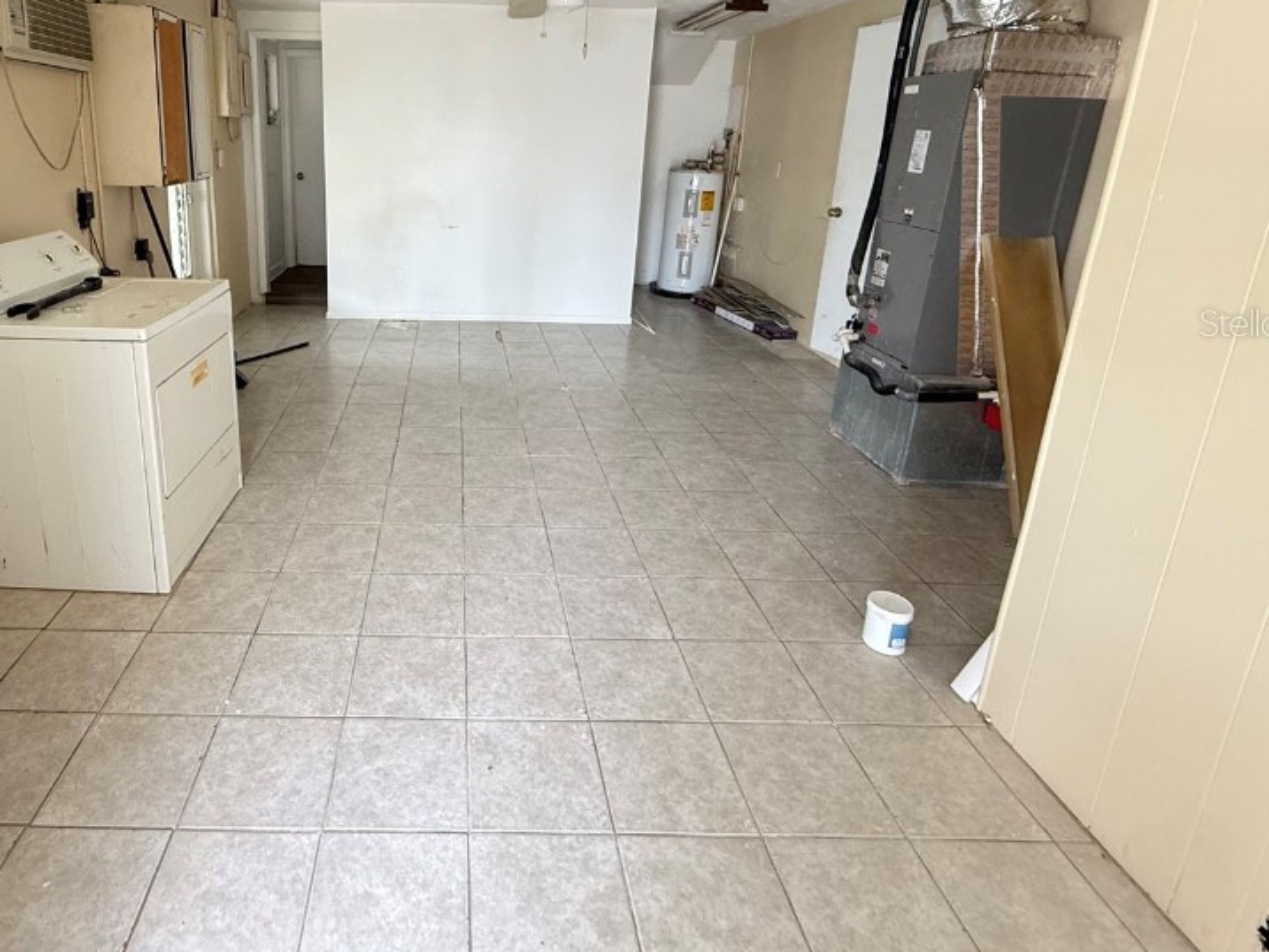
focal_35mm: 20
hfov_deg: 79.9
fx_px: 733
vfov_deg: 64.4
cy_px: 322
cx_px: 460
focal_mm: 2.22
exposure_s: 1/64
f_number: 2.2
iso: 400
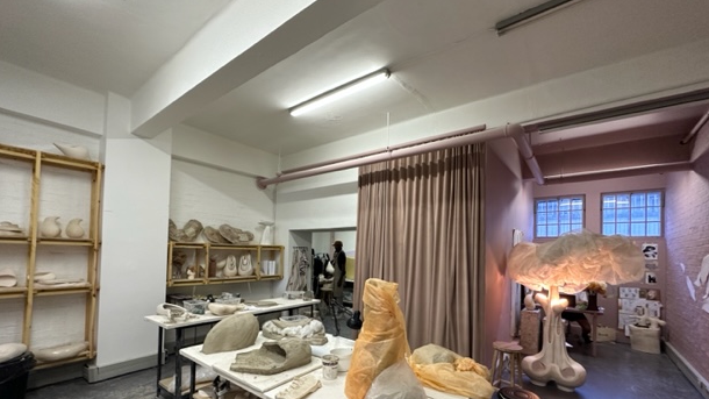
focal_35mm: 16
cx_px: 352
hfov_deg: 99.4
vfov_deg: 66.2
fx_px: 301
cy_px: 247
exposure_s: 1/50
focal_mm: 2.22
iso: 160
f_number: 2.2
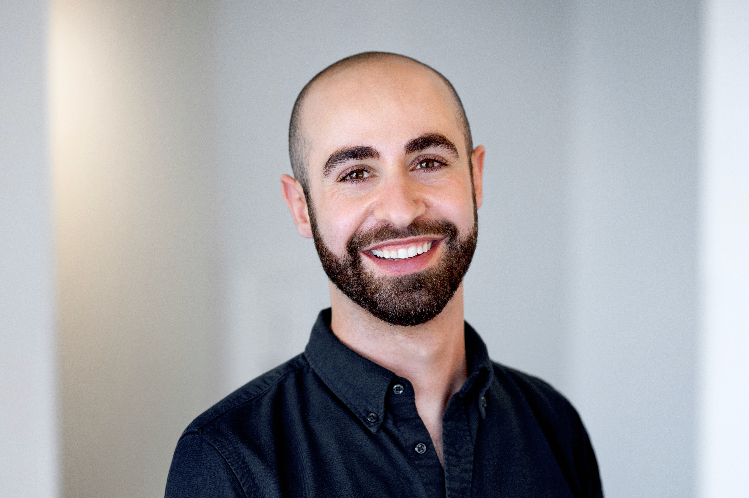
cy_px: 257
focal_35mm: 89
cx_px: 385
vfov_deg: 15.3
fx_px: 1850
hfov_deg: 22.9
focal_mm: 85
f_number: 2.8
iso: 1250
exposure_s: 1/400
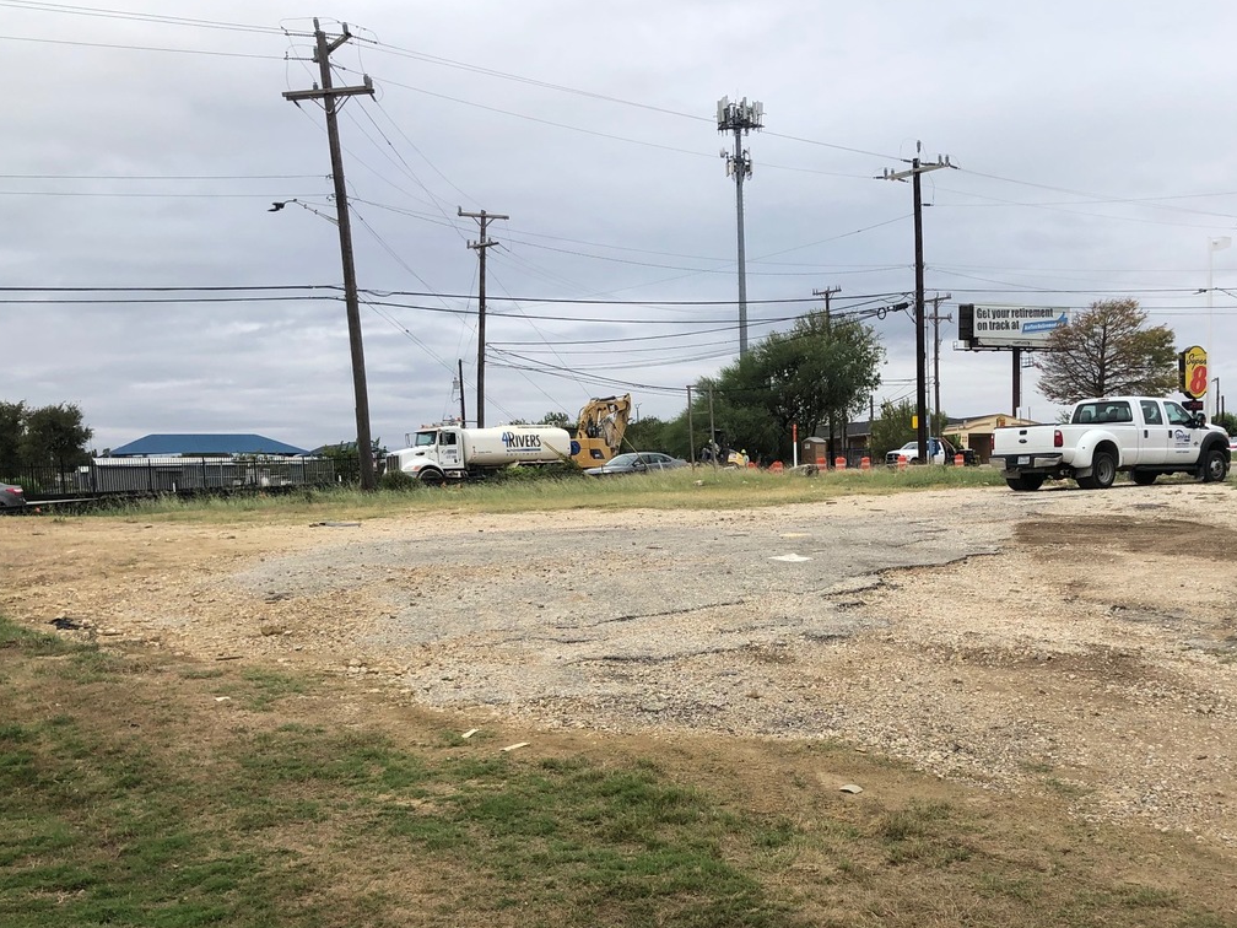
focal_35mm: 40
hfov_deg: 46.2
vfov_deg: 35.5
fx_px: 1429
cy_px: 636
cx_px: 799
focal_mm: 3.99
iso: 20
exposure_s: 1/1946
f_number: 1.8
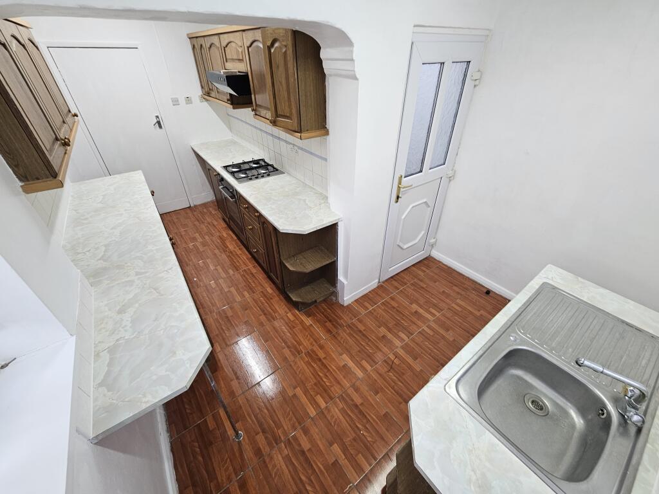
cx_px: 330
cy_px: 247
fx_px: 247
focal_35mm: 13
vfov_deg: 89.9
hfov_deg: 106.2
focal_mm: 2.2
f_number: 2.2
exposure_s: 1/50
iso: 64
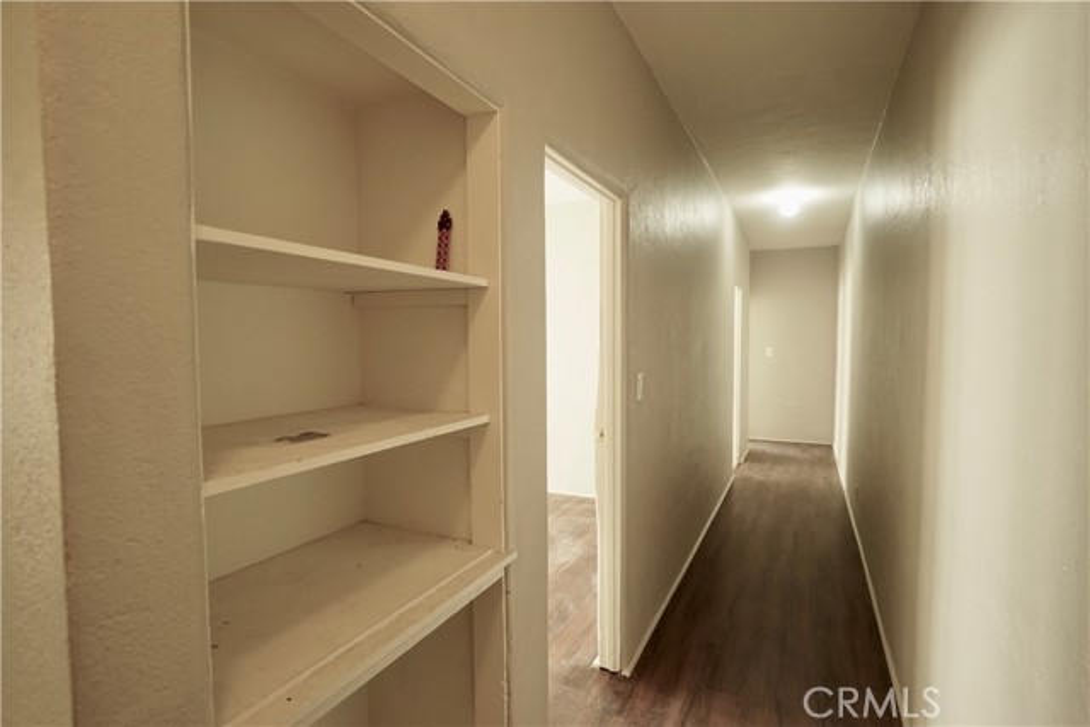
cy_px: 364
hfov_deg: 90.0
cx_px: 545
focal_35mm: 18
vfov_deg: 67.4
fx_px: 545
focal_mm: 18
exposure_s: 1/60
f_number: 4
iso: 1250
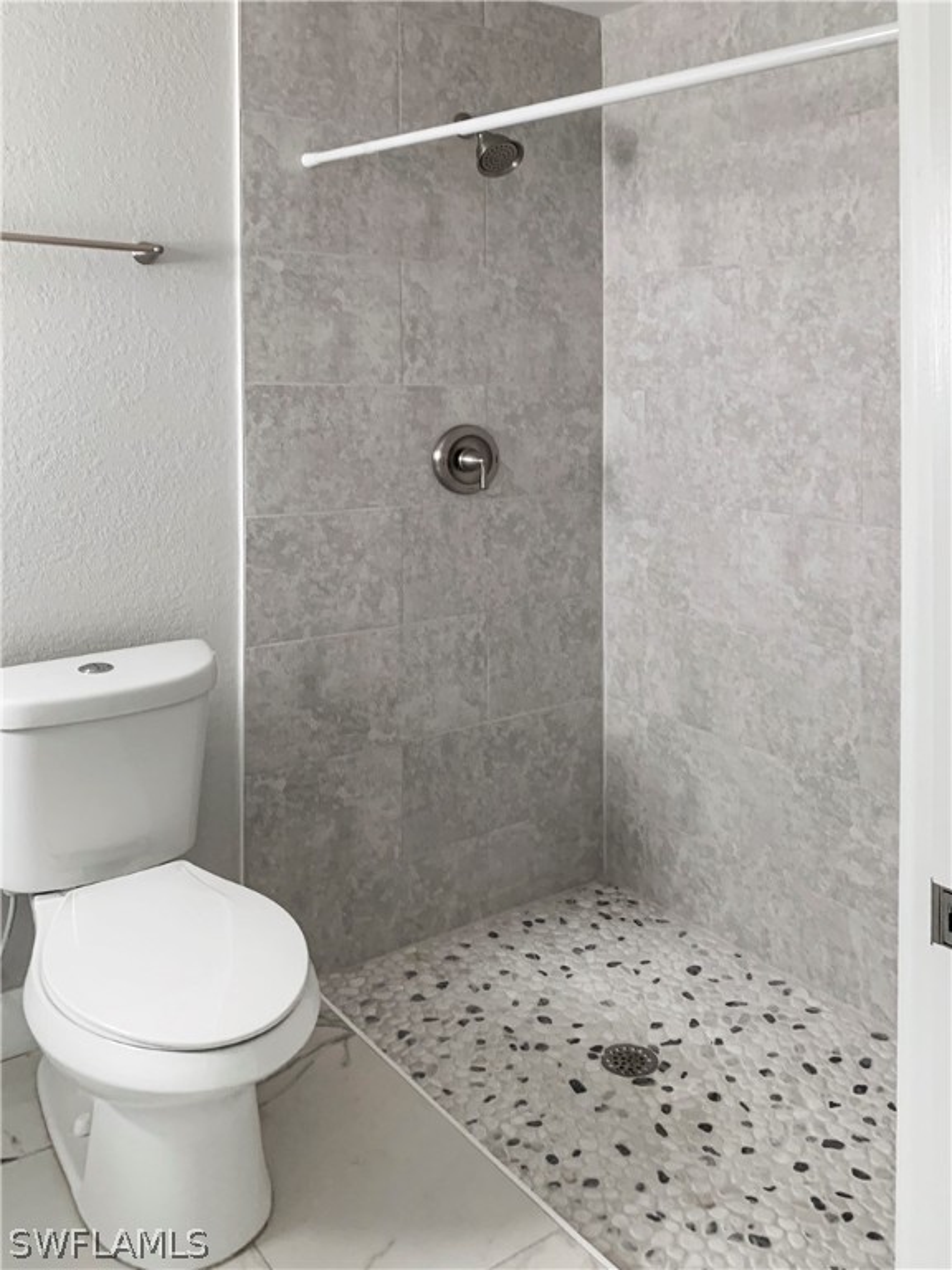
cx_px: 476
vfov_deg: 67.3
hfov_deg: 53.1
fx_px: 953
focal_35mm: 26
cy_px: 635
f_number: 1.8
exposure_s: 1/60
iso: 160
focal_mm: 4.25
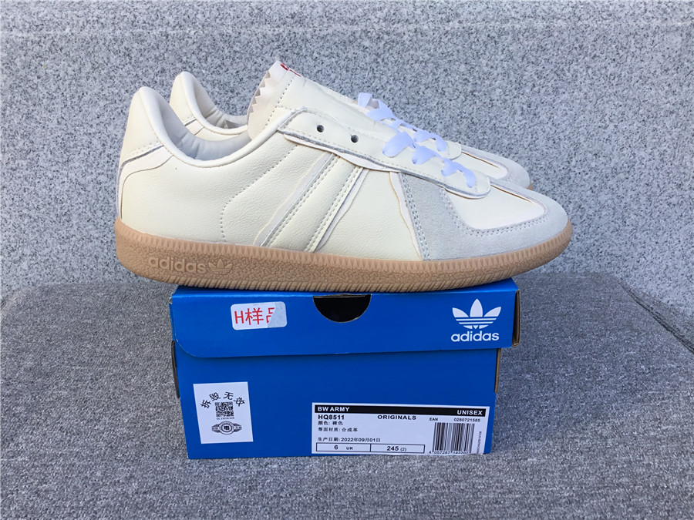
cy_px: 260
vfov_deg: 45.4
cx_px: 347
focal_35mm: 31
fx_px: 622
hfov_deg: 58.4
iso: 25
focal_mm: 3.3
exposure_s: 1/100
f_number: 2.4
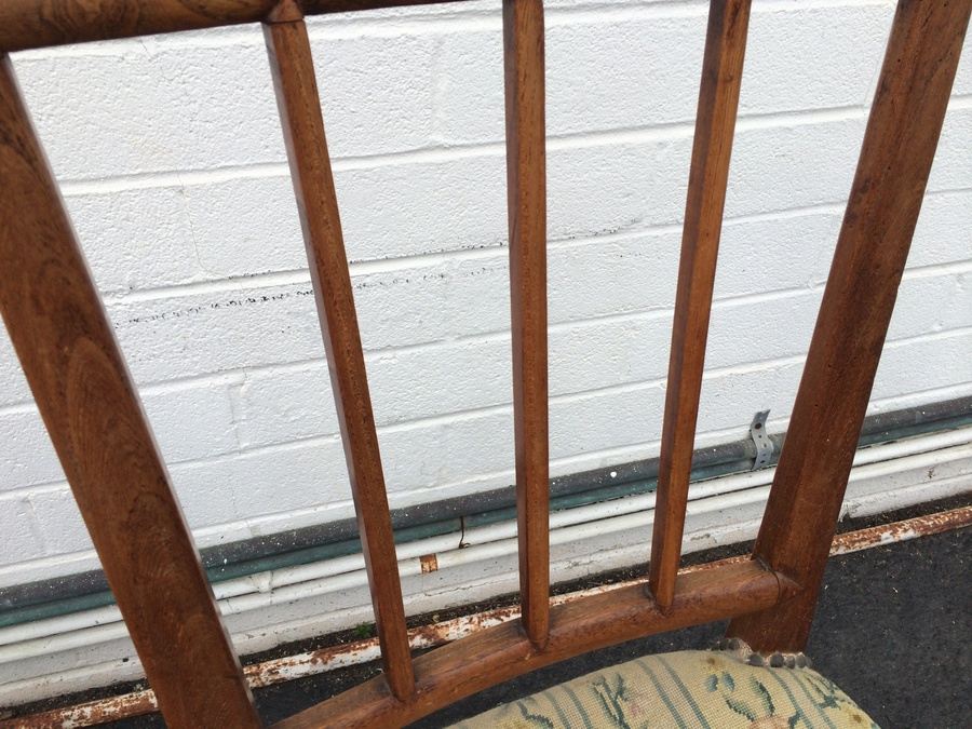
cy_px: 364
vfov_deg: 46.8
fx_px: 842
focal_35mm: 30
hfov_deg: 60.0
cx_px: 486
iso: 32
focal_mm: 4.12
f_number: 2.2
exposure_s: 1/1282
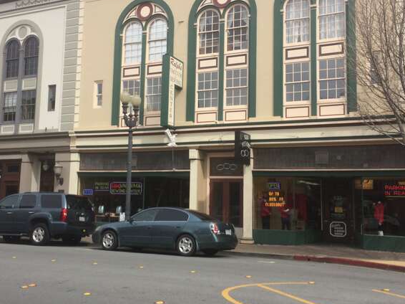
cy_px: 135
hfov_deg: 45.8
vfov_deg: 35.1
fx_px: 479
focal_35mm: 41
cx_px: 200
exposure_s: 1/1642
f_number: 2.2
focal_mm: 4.15
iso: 32
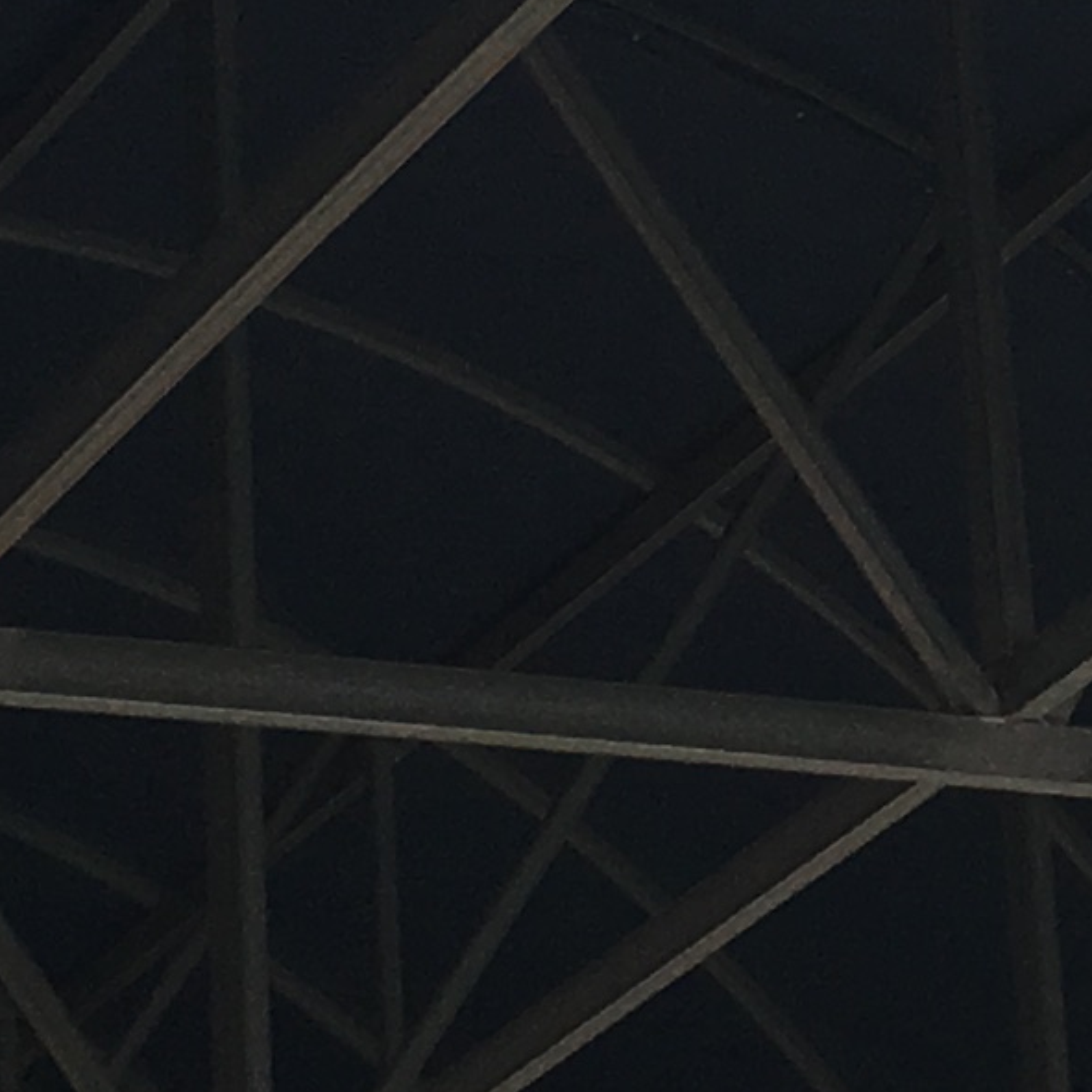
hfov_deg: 9.5
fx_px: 6246
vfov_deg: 10.0
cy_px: 266
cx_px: 1903
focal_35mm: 175
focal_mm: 4.15
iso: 25
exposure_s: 1/329
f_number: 2.2
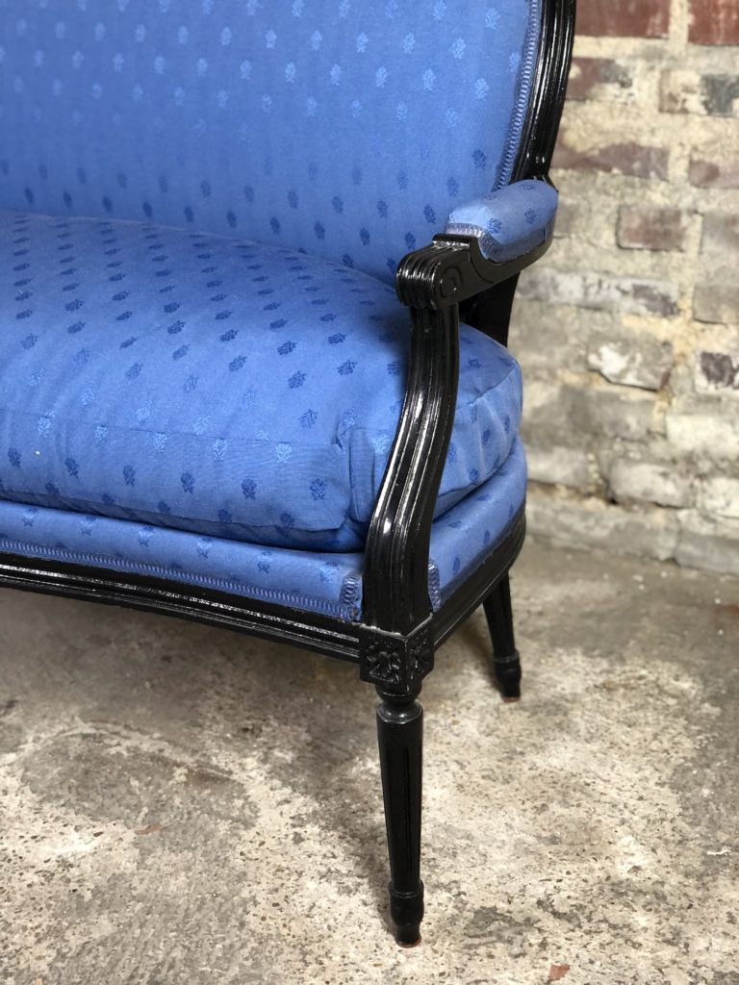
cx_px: 370
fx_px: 1480
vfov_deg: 36.8
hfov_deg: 28.0
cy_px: 492
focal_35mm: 52
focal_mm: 6
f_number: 2.4
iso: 160
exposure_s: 1/25
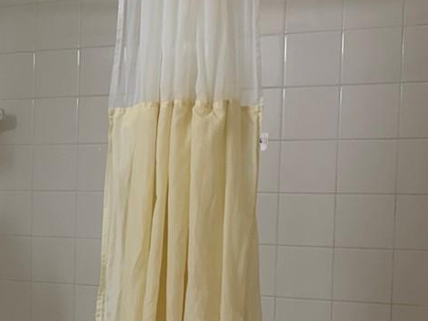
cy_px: 246
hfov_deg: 21.7
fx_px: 1014
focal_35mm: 82
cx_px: -112
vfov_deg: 17.9
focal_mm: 6.76
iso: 100
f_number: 1.78
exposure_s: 1/120
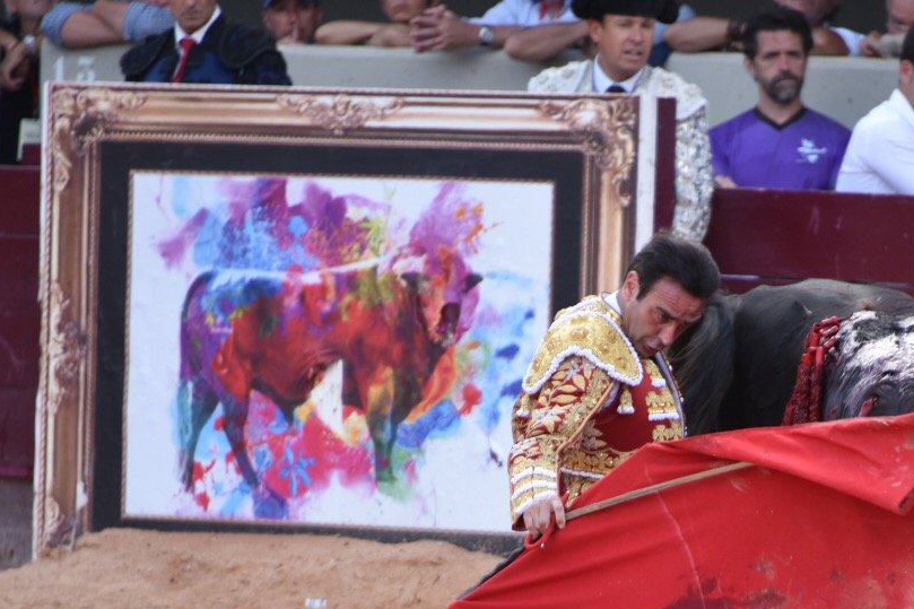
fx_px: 15255
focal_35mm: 601
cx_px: 685
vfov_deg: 2.3
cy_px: 538
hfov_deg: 3.4
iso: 800
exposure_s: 1/500
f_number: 5.6
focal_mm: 300
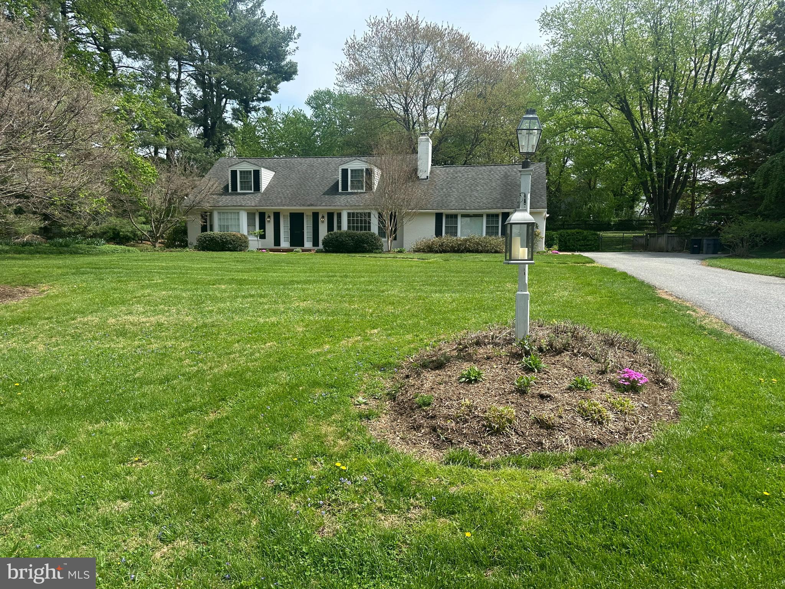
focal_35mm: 24
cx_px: 392
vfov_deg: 56.8
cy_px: 294
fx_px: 544
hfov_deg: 71.6
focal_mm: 6.86
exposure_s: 1/2252
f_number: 1.78
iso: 80
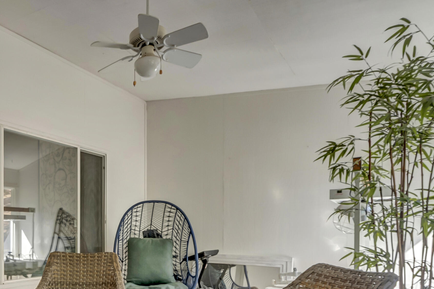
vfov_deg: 45.4
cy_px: 234
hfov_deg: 60.3
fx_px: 325
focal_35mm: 27
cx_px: 69
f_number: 10
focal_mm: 16
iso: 1600
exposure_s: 1/100
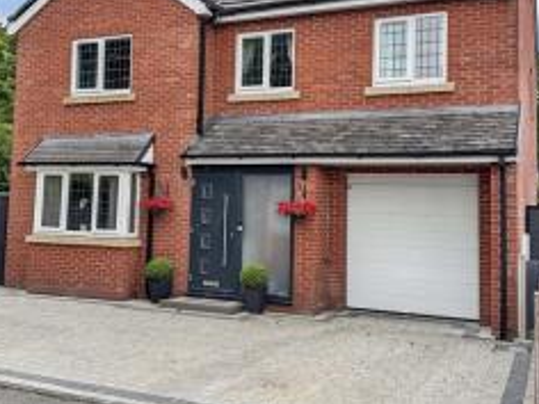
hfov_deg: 43.6
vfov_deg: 33.5
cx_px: 214
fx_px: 670
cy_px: 156
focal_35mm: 43
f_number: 1.78
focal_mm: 6.76
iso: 80
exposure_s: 1/419
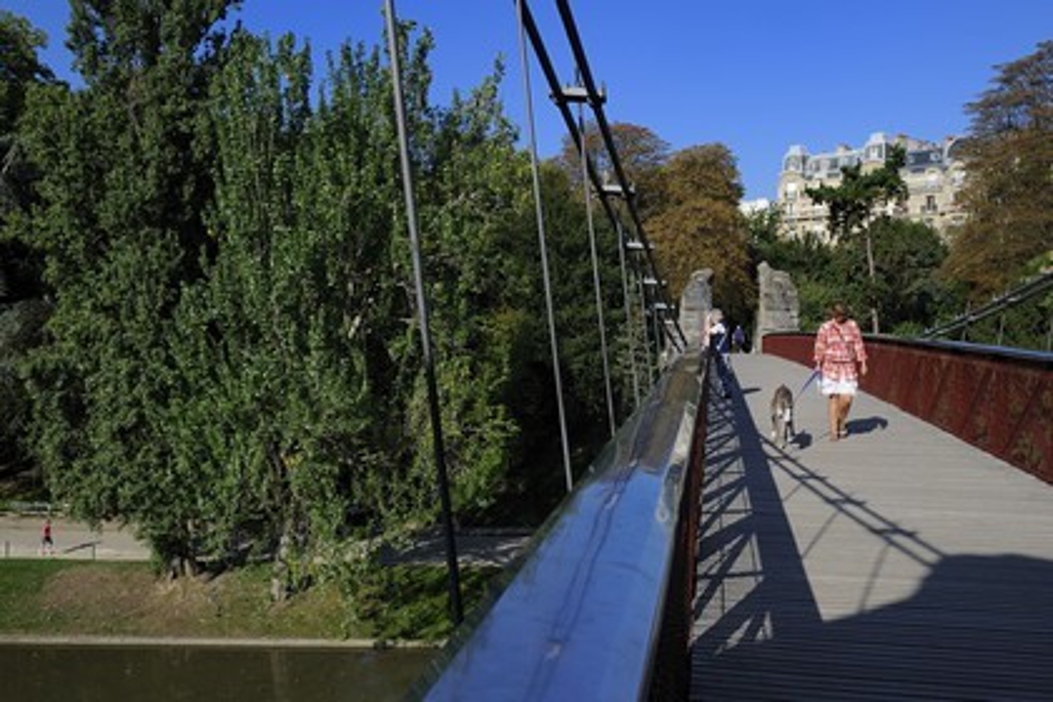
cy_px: 351
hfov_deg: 58.7
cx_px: 526
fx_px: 936
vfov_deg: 41.1
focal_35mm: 32
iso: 200
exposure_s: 1/200
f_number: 11
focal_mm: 32
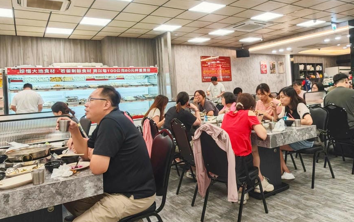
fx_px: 241
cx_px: 198
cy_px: 89
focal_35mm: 25
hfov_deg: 72.3
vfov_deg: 49.0
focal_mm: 2.03
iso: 200
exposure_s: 1/60
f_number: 1.8
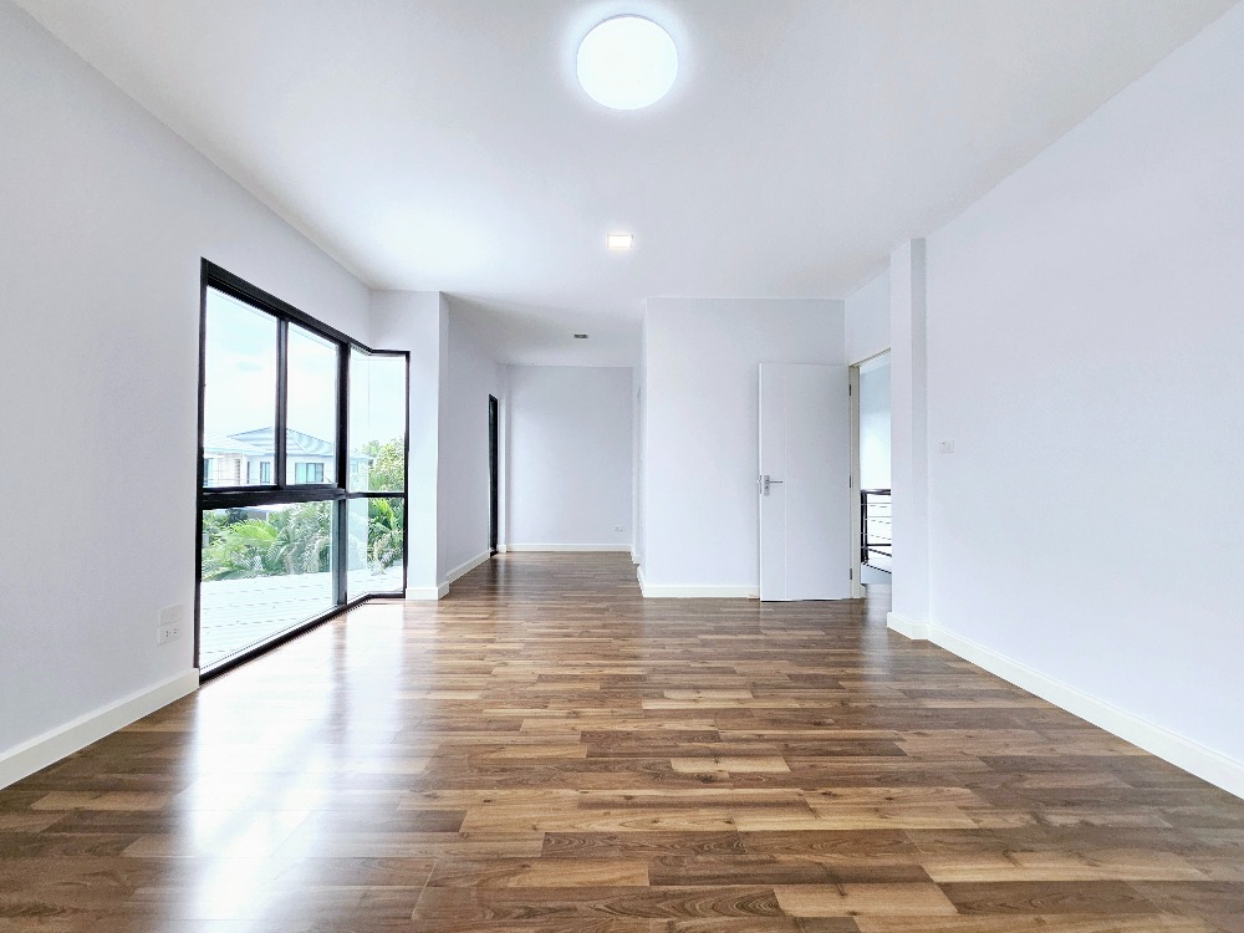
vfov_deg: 89.9
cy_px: 466
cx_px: 622
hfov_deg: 106.2
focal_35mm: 13
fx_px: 467
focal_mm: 1.74
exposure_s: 1/370
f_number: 2.2
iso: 160
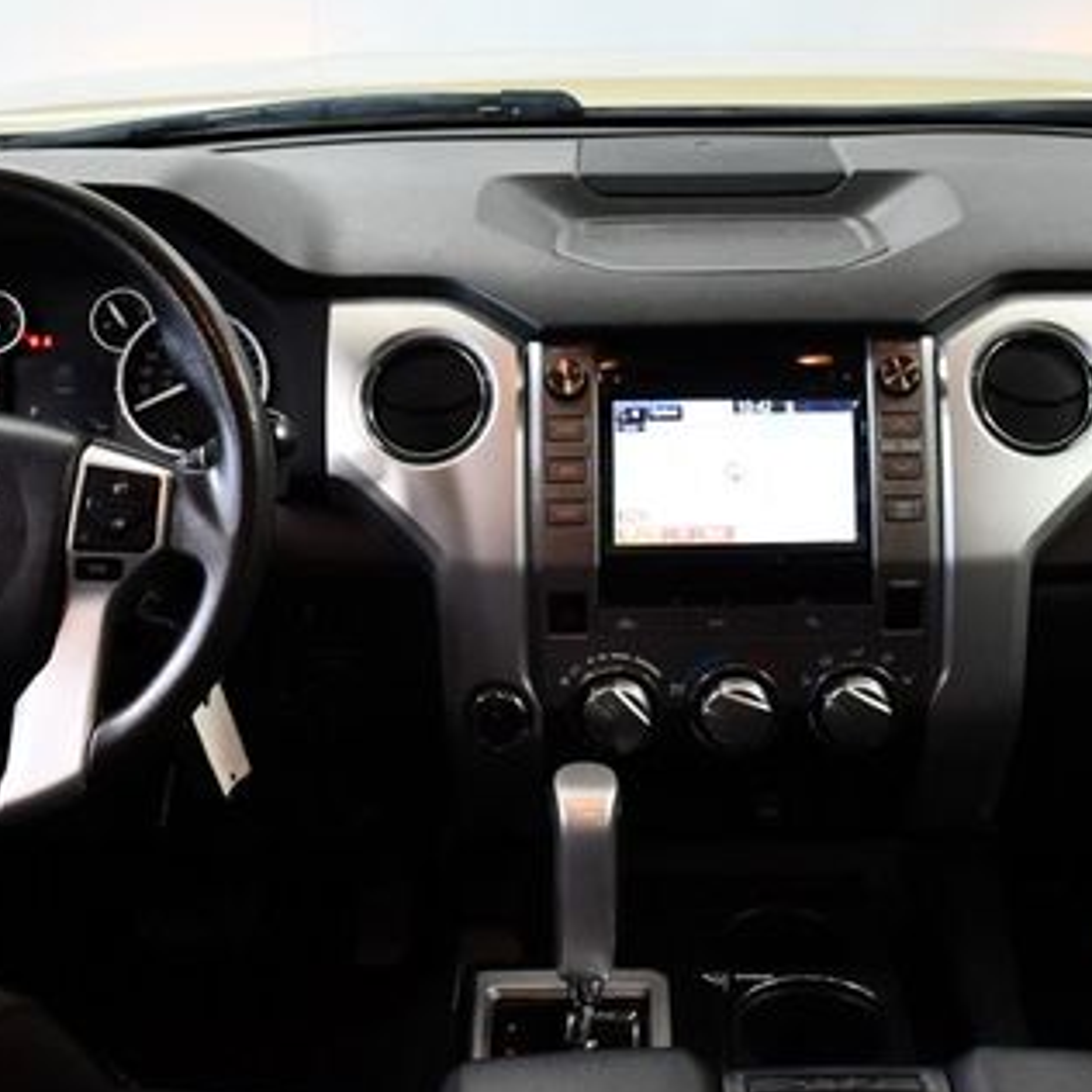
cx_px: 584
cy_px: 487
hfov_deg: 27.7
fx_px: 2213
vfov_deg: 27.7
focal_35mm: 62
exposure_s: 1/125
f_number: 3.5
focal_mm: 18
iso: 2000
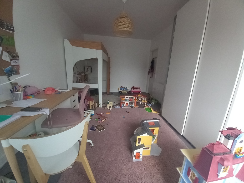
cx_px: 122
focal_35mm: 13
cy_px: 92
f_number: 2.2
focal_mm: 1.13
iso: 200
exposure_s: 1/33.3
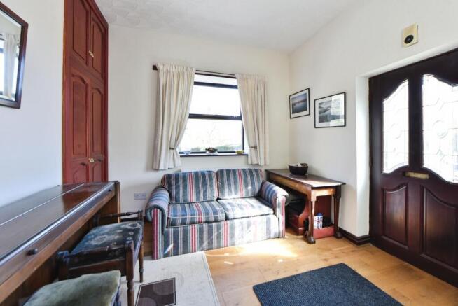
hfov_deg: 104.2
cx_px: 229
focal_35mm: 14
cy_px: 153
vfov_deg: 81.3
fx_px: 178
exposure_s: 1/25
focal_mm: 14
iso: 640
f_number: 9
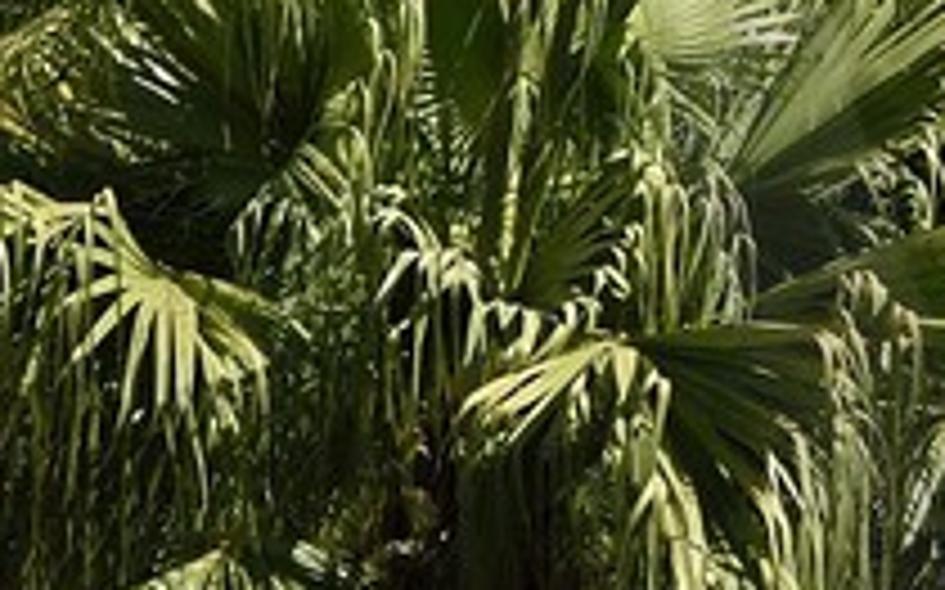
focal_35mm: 217
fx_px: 5586
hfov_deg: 8.6
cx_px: 2448
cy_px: -347
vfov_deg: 6.0
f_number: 11
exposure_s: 1/250
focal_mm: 28
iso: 200
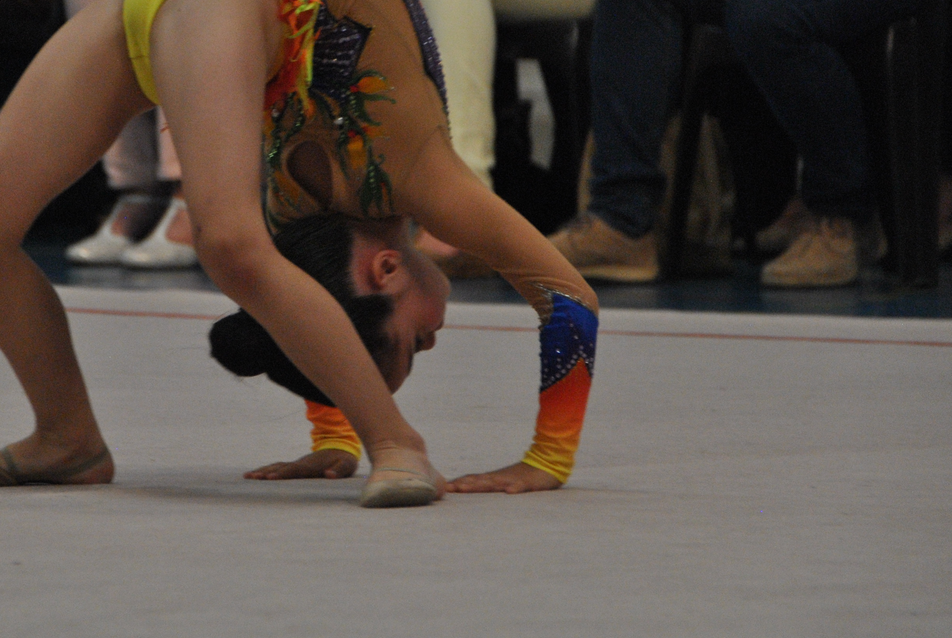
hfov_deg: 6.2
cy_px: 296
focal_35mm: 334
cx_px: 292
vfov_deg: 4.1
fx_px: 8844
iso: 800
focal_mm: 140
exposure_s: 1/320
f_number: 6
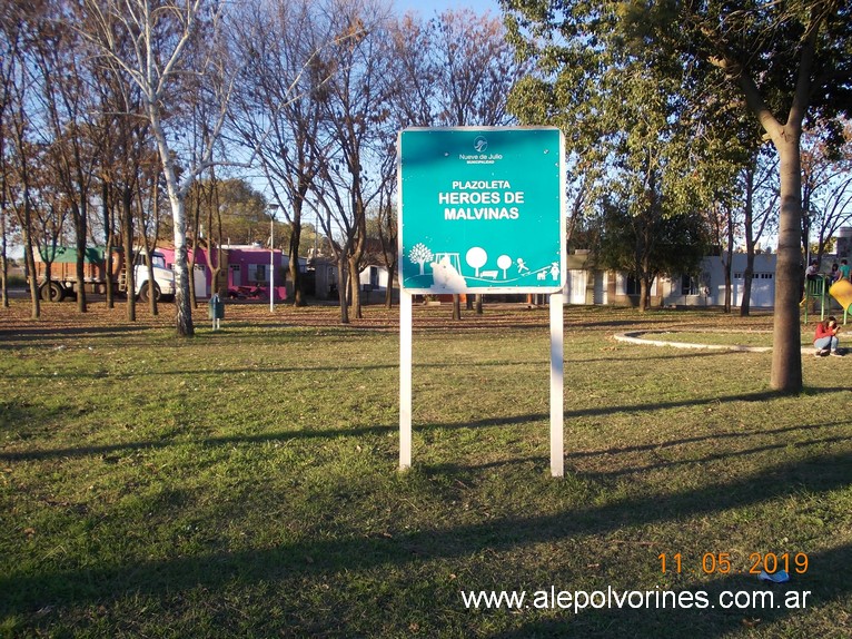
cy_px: 320
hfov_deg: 49.0
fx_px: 935
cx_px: 426
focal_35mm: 38
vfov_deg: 37.7
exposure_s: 1/320
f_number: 3.1
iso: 80
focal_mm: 5.3
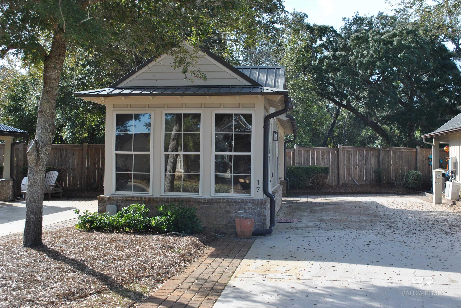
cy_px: 154
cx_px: 230
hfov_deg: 44.9
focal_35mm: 44
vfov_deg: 30.9
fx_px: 558
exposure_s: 1/160
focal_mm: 29
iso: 100
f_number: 6.3
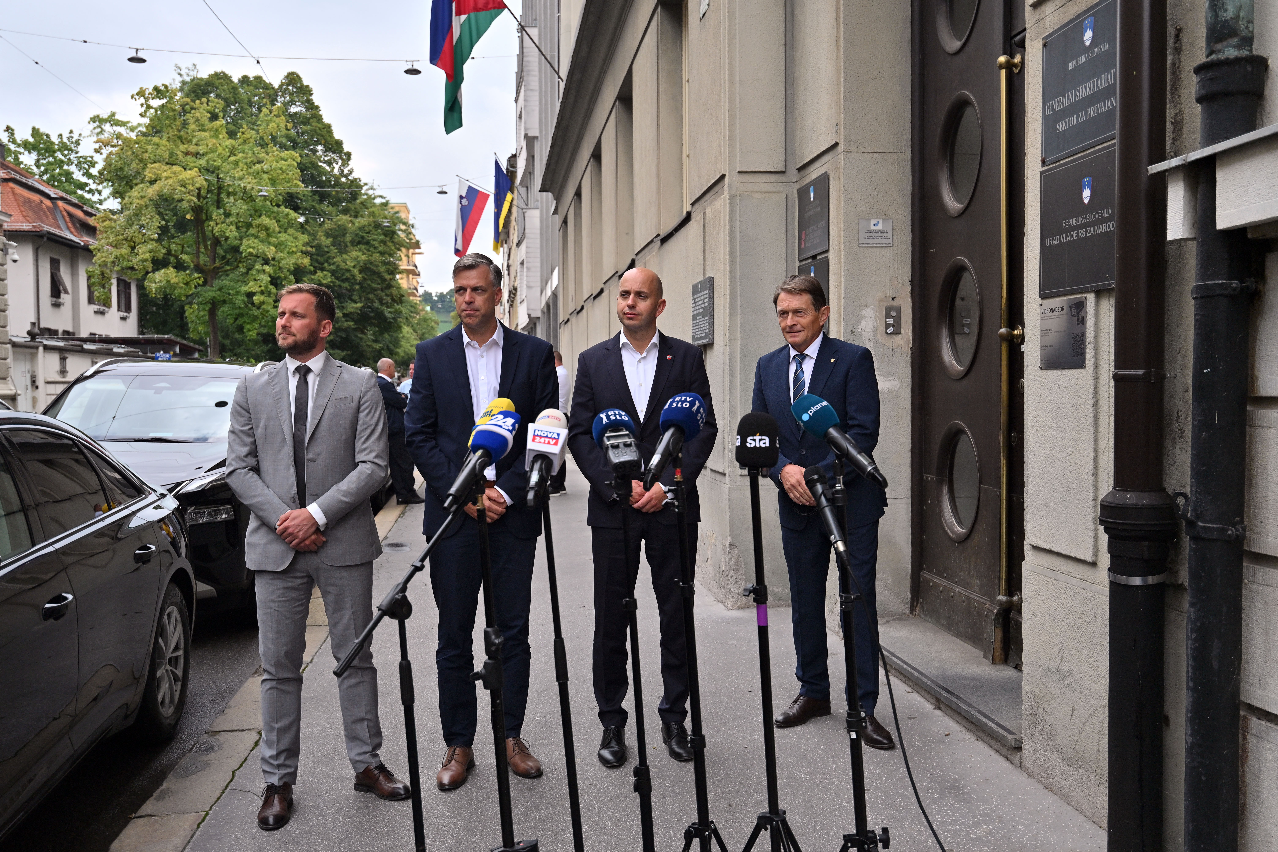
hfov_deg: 54.4
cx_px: 639
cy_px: 426
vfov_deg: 37.9
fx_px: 1242
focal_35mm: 35
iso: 250
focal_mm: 35
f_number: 4.5
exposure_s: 1/1000
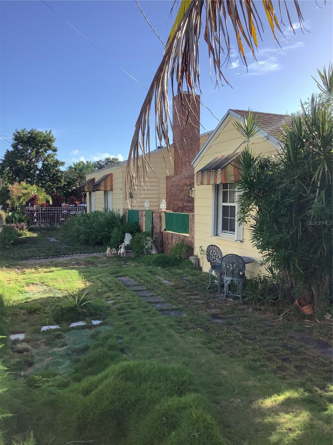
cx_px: 166
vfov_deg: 58.4
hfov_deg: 45.4
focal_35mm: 31
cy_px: 222
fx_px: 398
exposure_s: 1/815
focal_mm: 3.3
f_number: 2.4
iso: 25
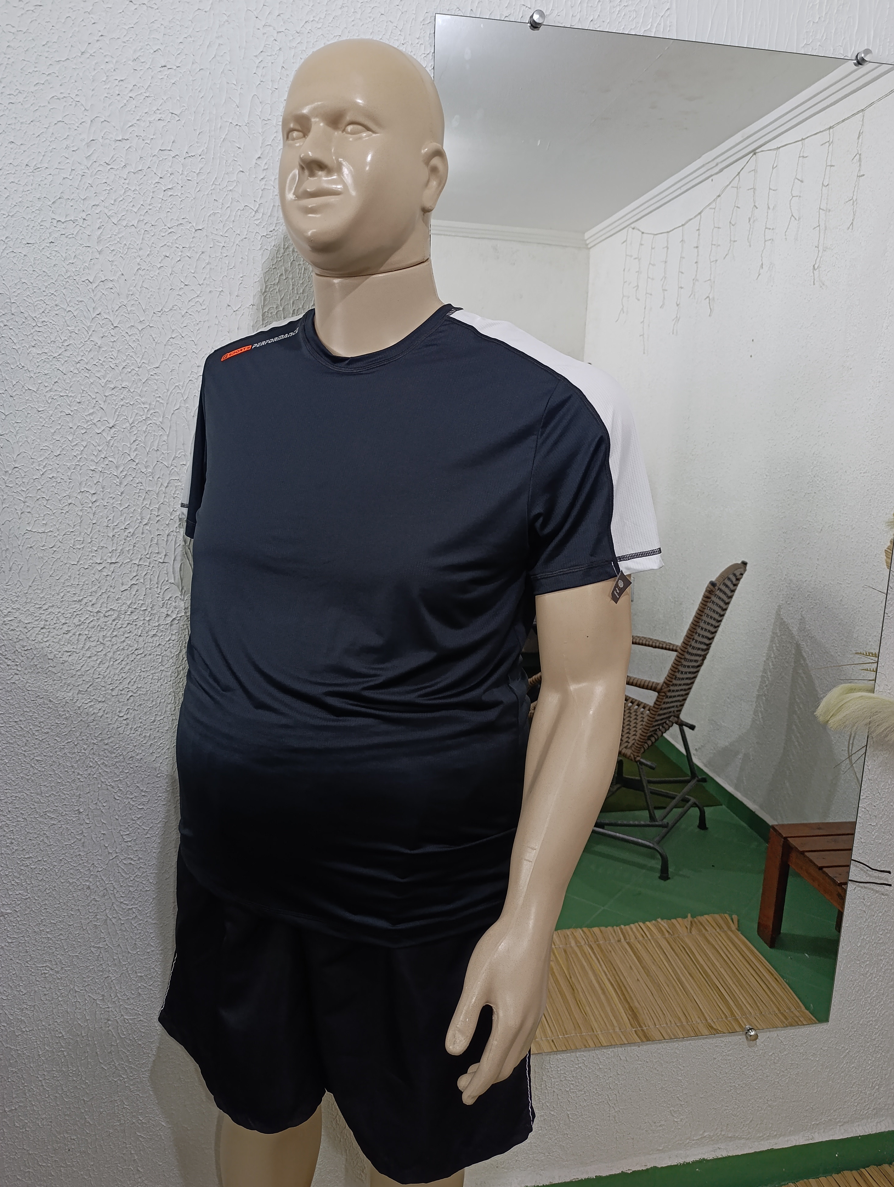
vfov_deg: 71.5
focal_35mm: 24
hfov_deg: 56.9
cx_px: 429
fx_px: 824
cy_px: 604
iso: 1000
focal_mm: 6.14
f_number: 1.6
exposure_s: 1/60
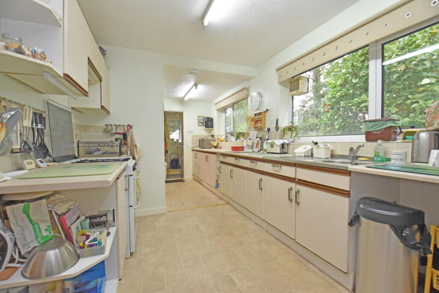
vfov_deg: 77.3
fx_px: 183
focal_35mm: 15
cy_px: 146
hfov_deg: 100.4
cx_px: 220
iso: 1250
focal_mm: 10
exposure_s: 1/125
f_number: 4
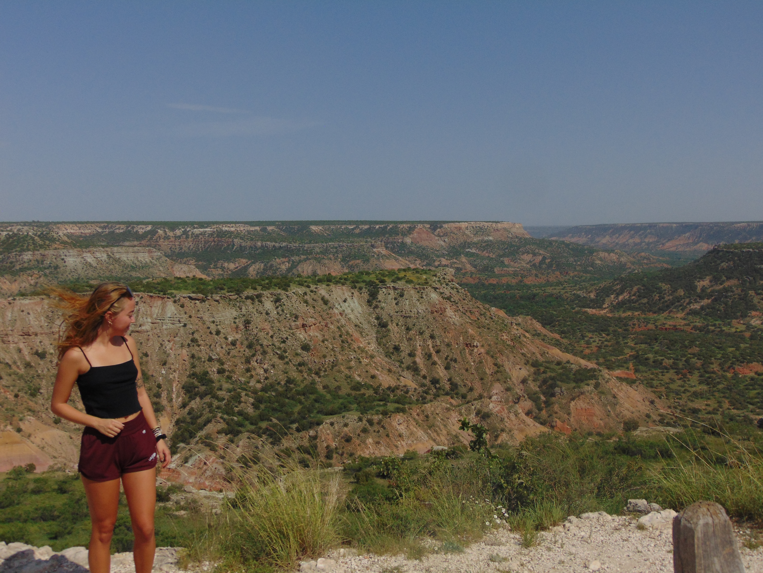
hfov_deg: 44.8
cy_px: 286
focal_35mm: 42
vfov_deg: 34.3
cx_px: 382
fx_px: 926
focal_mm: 7.6
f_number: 8.7
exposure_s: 1/640
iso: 80
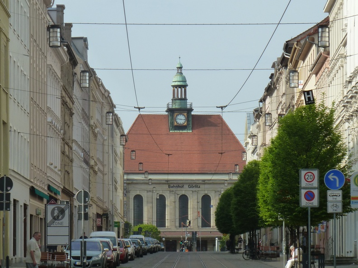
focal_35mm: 147
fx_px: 1520
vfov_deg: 10.1
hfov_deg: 13.4
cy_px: 134
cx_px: 179
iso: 125
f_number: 4.5
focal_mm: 24.1
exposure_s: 1/400
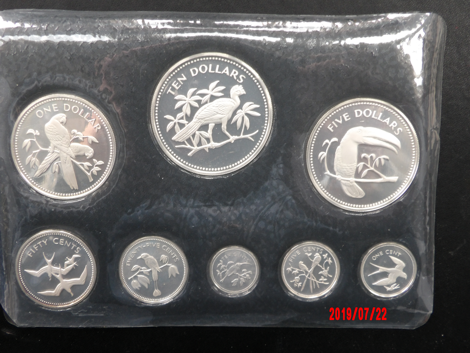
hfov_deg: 54.0
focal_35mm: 34
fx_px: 462
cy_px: 176
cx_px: 235
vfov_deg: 41.8
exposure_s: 1/28
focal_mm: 6.2
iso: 200
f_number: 4.5
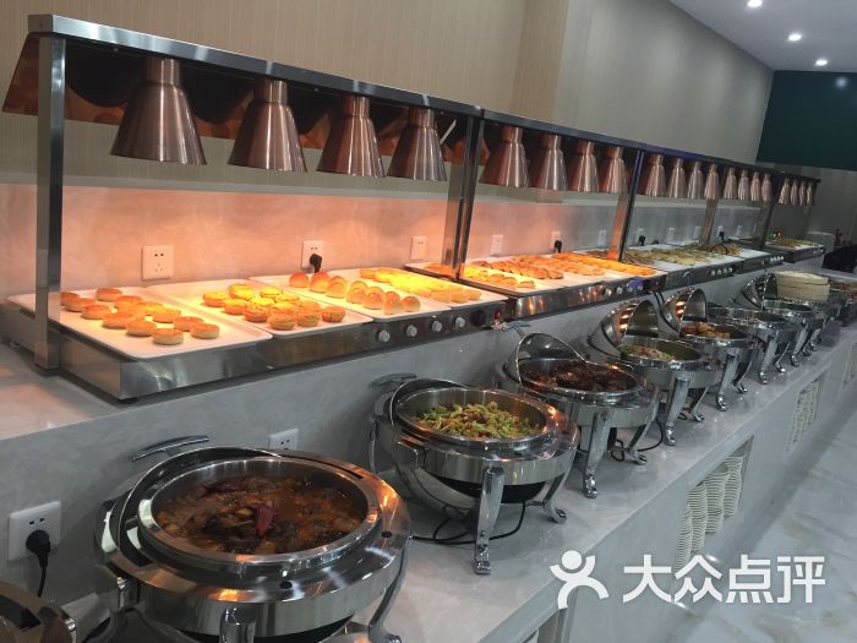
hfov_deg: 61.7
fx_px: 718
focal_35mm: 29
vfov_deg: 48.2
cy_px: 322
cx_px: 428
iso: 64
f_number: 2.2
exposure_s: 1/33
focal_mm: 4.15
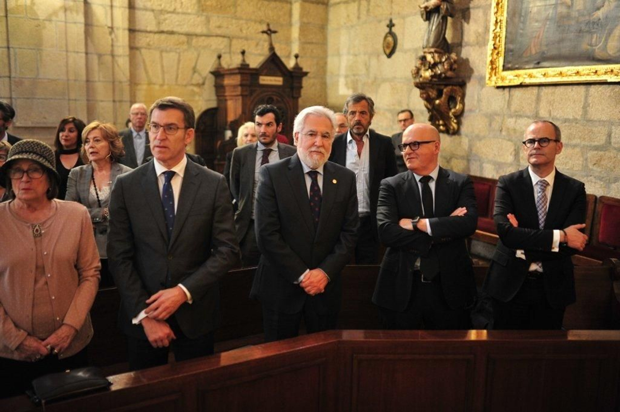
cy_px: 206
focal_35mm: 35
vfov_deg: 37.8
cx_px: 310
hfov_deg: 54.5
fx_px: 602
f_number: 1.6
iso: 2500
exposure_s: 1/50
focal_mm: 35
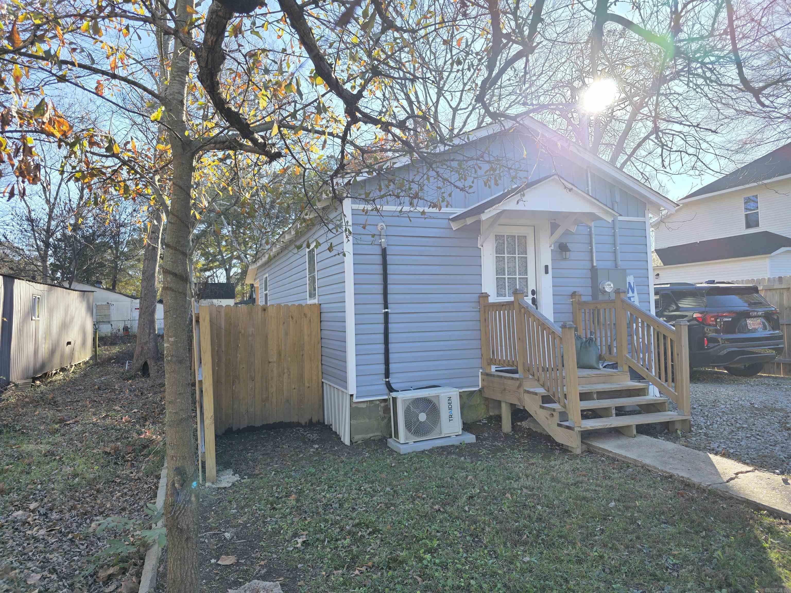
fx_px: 526
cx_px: 396
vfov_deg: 58.9
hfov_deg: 73.9
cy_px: 296
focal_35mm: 23
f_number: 1.7
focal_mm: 6.3
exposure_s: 1/359
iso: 25
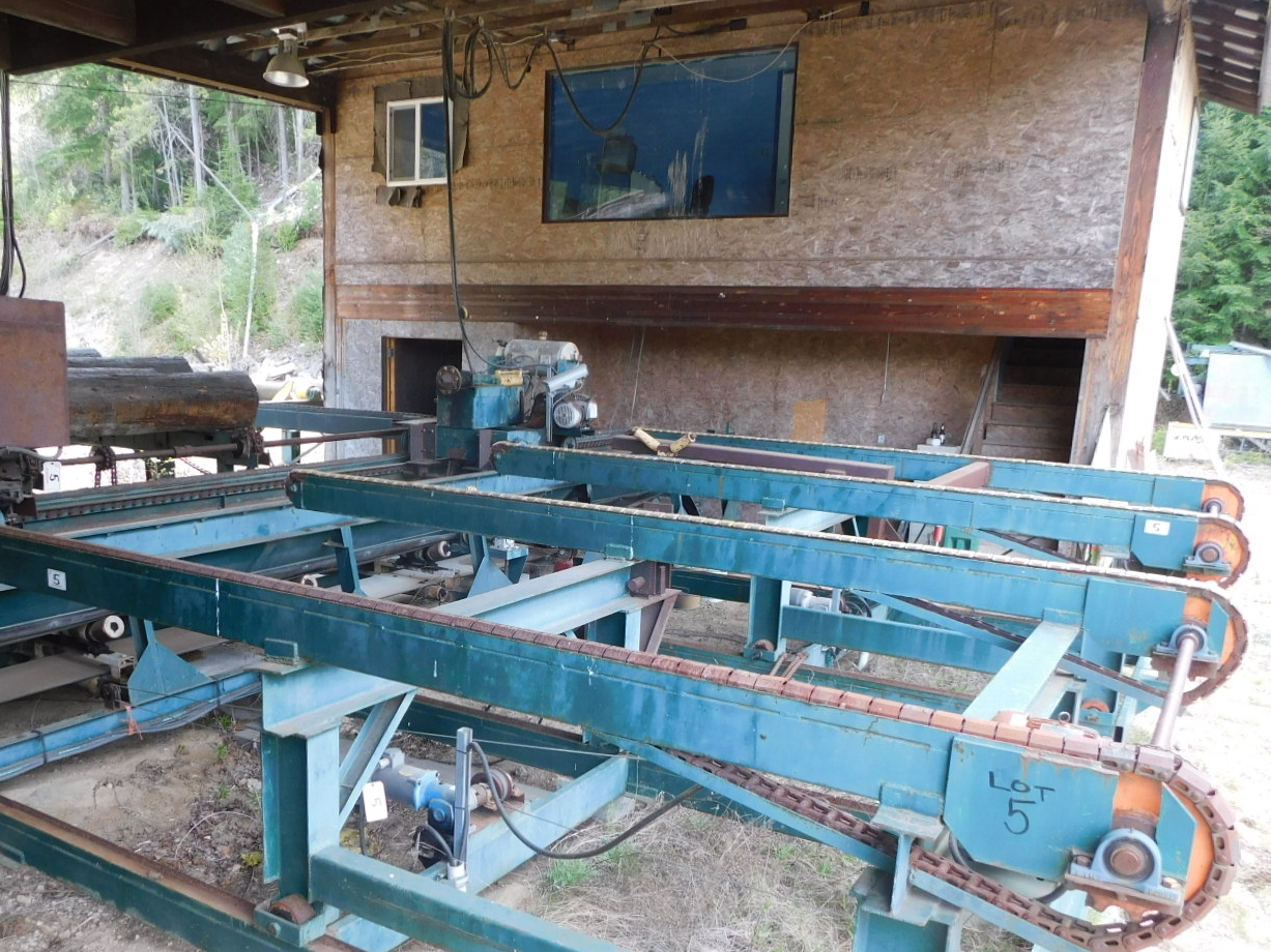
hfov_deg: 59.7
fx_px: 1101
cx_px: 548
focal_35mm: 30
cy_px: 591
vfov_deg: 46.4
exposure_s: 1/50
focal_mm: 4
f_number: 3
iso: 125
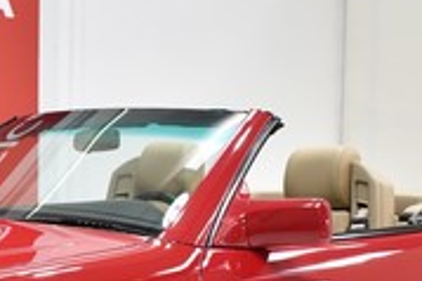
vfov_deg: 11.1
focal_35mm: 120
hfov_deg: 16.8
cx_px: 17
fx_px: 1405
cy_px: 360
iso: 100
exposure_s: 1/30
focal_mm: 26
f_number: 4
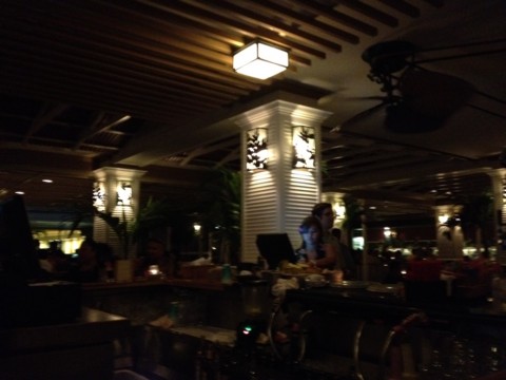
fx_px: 512
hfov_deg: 52.6
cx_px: 253
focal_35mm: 35
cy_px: 190
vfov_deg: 40.7
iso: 800
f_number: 2.4
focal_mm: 4.28
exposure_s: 1/15
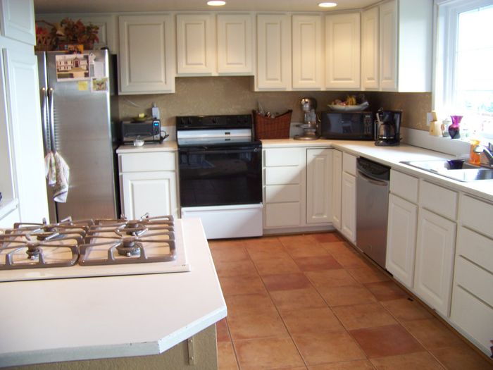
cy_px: 185
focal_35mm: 36
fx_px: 513
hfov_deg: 51.4
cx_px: 246
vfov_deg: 39.7
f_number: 2.8
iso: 125
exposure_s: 1/30
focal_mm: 5.85
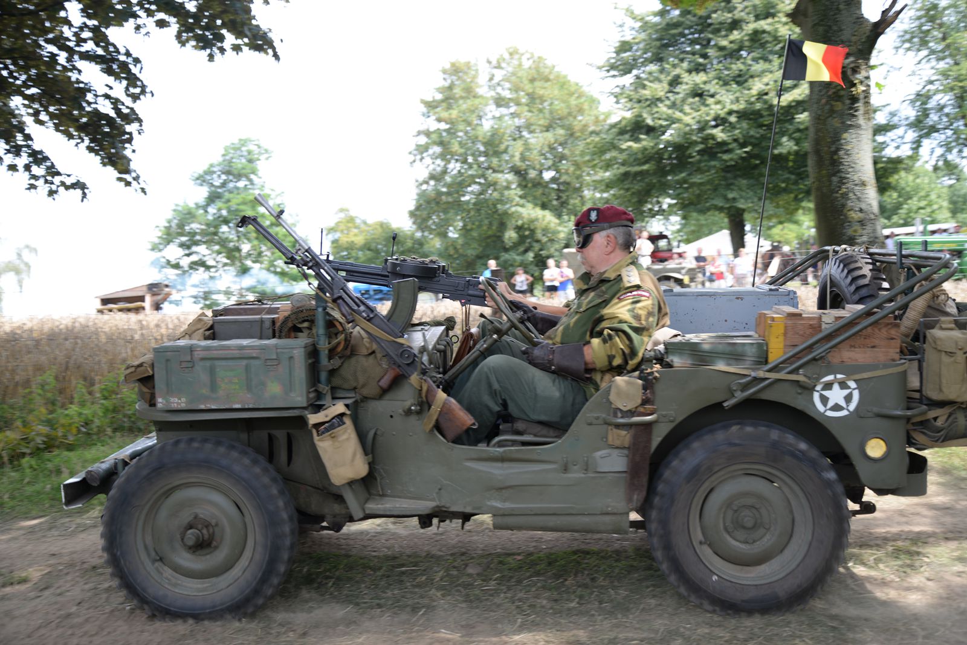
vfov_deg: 35.1
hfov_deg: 50.7
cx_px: 484
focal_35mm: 38
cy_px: 322
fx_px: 1021
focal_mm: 38
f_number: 4.2
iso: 100
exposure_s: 1/125
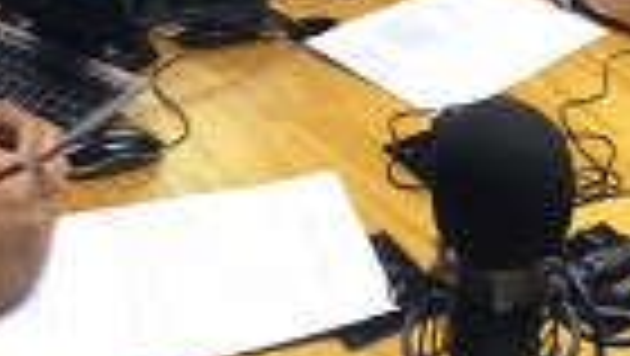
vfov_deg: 13.8
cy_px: -201
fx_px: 1371
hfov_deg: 25.5
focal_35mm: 82
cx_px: 500
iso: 250
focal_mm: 4.15
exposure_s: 1/33
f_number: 2.2
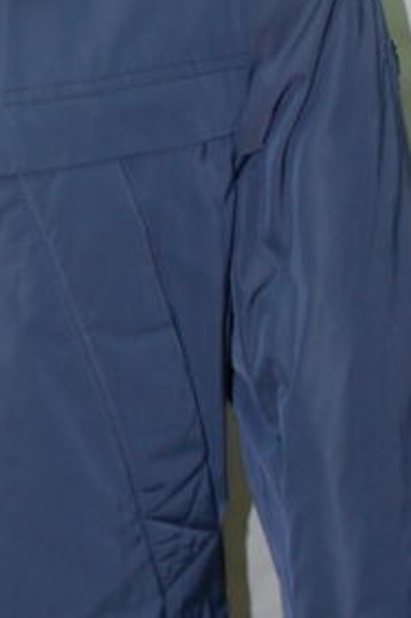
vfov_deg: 11.4
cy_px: 269
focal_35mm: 180
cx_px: -253
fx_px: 3086
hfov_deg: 7.5
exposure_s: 1/60
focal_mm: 28
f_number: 4.5
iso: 400
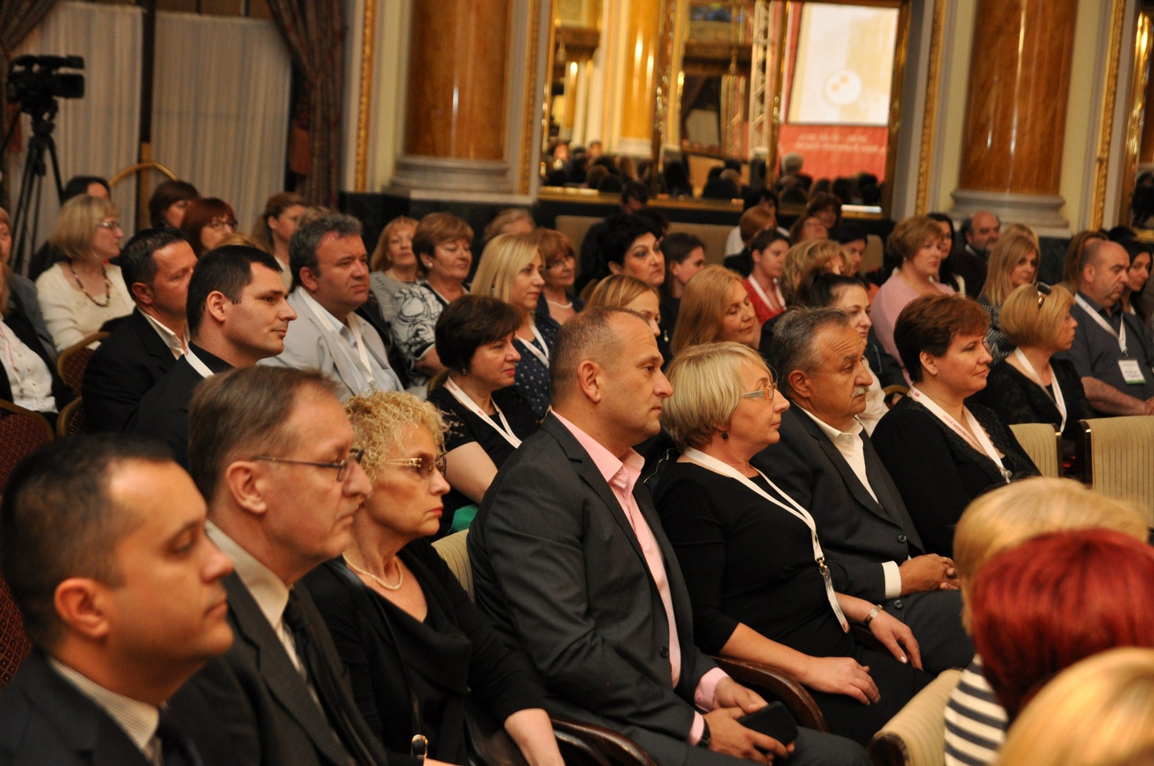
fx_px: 2401
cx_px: 577
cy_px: 383
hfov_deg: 27.0
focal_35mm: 75
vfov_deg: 18.1
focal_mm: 50
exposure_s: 1/60
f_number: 4
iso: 800
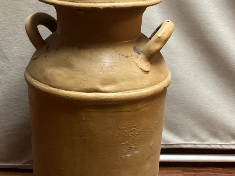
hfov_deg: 31.5
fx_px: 414
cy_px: 129
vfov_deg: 23.8
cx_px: 89
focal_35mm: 61
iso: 400
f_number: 2.4
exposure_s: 1/30
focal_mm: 3.3
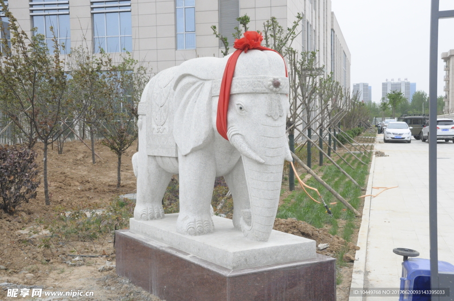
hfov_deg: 41.2
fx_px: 605
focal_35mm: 48
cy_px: 150
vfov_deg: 28.0
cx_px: 227
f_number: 14
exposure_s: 1/800
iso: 2000
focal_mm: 32
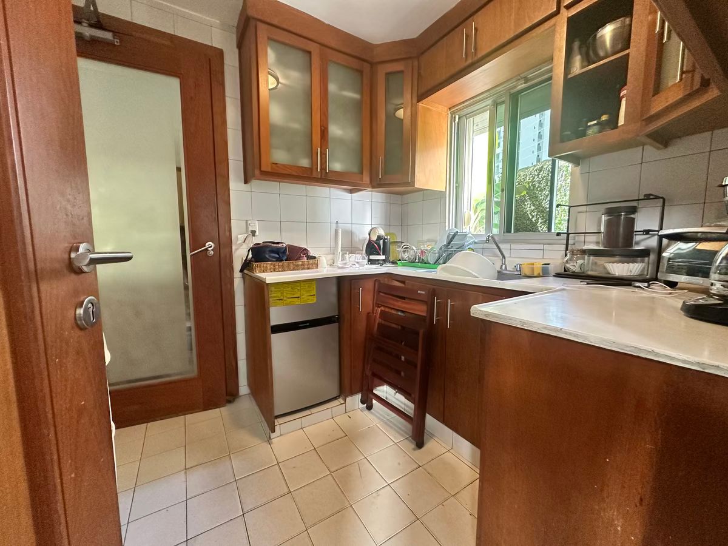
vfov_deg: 85.7
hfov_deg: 102.1
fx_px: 294
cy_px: 273
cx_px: 364
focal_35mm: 14
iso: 400
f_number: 2.2
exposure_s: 1/60
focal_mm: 2.22
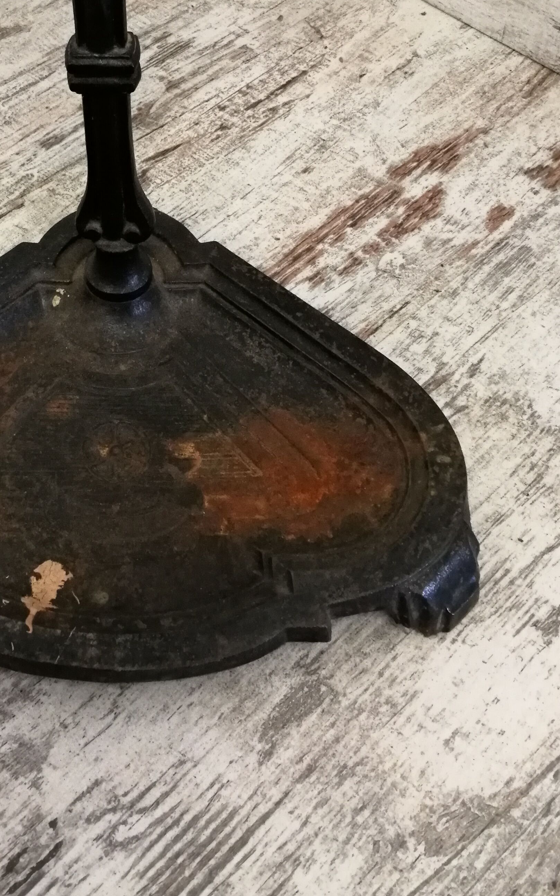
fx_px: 1001
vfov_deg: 46.7
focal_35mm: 41
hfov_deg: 30.5
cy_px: 242
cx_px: 113
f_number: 2.2
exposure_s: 1/33.3
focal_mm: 2.38
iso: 125
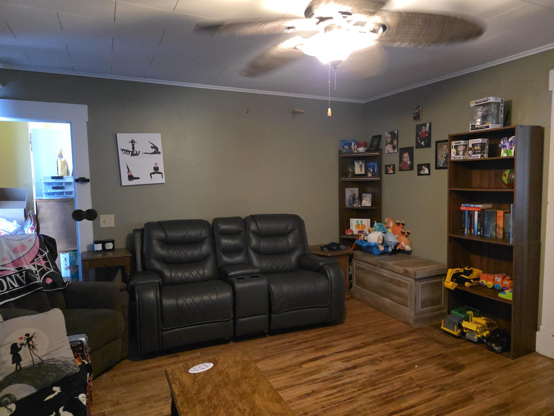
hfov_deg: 73.9
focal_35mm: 23
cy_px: 208
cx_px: 277
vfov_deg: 58.9
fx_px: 368
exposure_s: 1/60
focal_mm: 6.3
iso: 2000
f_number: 1.7
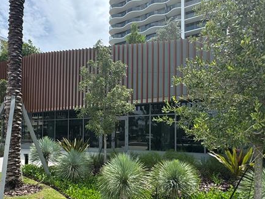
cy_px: 130
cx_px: 113
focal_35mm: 26
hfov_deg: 66.9
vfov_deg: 52.2
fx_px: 199
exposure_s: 1/700
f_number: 2.2
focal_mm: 2.22
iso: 40
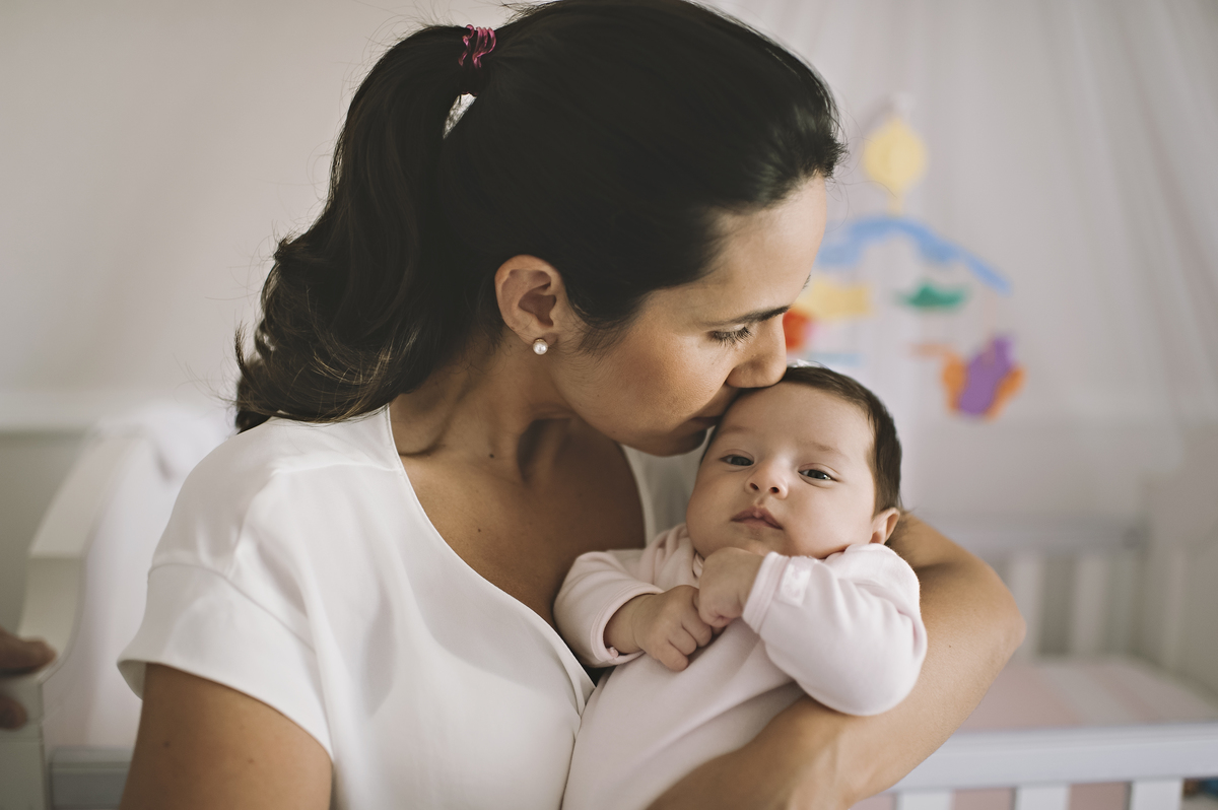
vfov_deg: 37.8
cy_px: 405
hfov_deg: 54.5
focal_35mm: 35
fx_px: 1183
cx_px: 609
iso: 400
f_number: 1.8
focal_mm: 35
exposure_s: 1/100
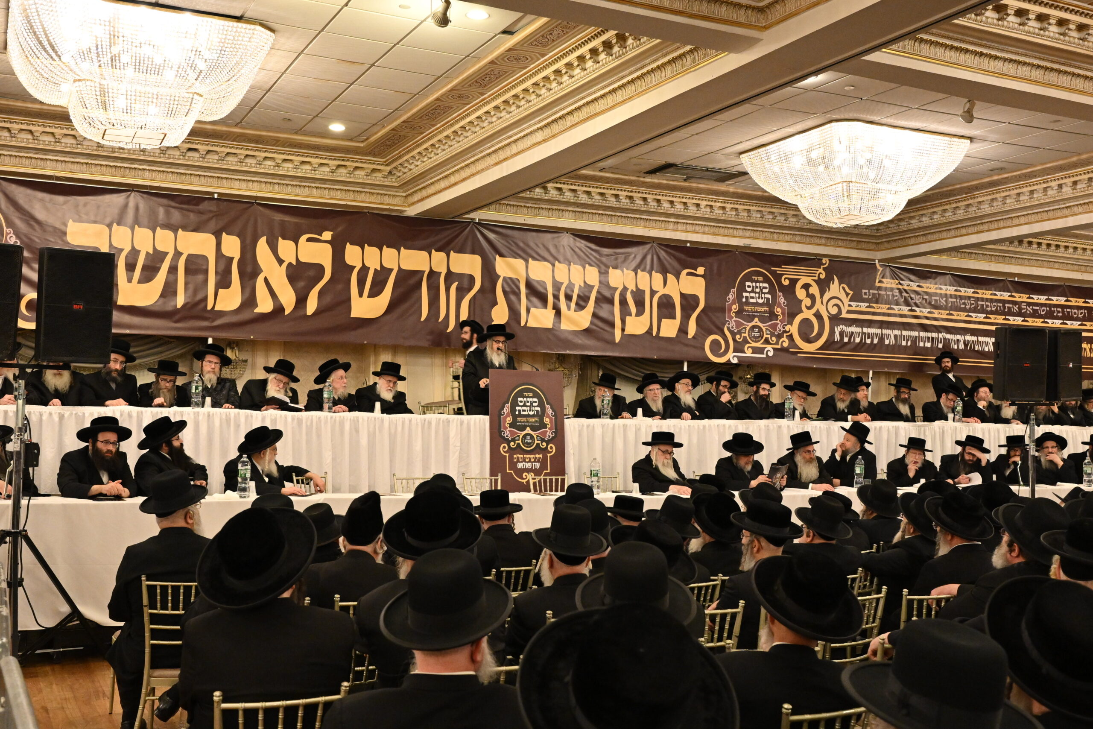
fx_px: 1093
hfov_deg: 53.1
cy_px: 364
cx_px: 546
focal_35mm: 36
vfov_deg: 36.9
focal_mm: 24
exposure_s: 1/80
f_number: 4.5
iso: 2200
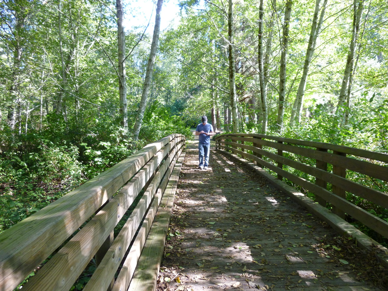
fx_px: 280
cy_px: 146
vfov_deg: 54.9
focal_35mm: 25
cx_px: 194
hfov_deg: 69.4
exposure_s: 1/30
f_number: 3.3
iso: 160
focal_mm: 4.5
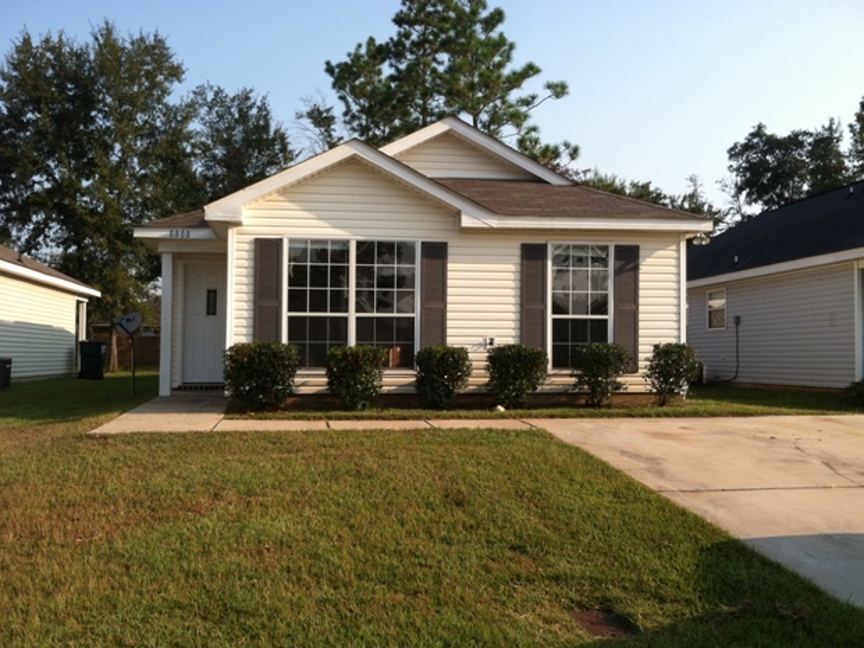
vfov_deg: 39.7
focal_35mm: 36
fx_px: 899
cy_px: 325
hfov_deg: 51.3
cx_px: 424
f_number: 2.8
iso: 80
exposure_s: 1/667
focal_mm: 3.85
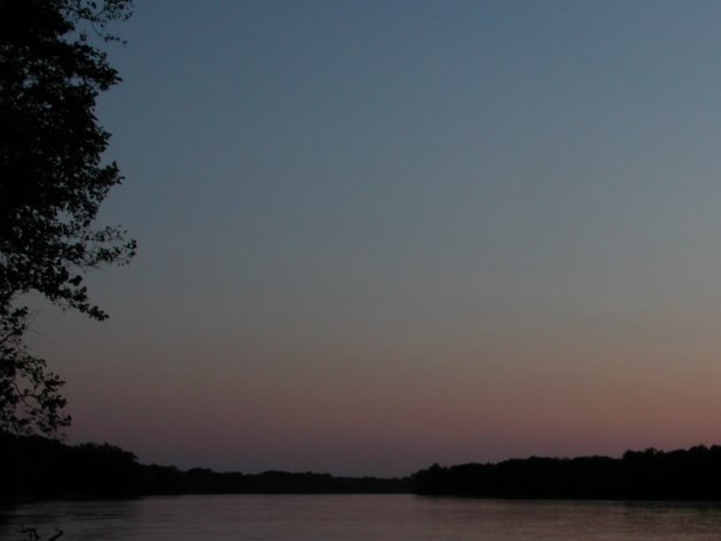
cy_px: 459
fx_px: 1479
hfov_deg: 26.8
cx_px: 587
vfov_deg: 20.4
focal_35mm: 71
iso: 100
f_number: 8
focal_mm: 8.9
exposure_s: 1/42.1
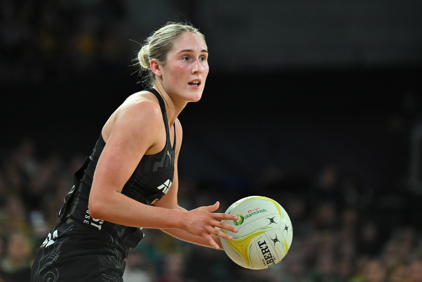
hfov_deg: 10.8
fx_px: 2227
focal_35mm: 190
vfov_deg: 7.2
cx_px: 211
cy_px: 141
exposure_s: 1/2000
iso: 4000
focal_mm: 190
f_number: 3.2
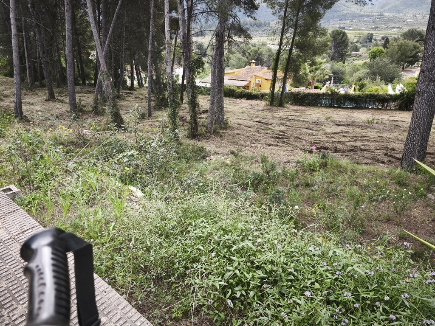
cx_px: 218
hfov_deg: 73.9
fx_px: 289
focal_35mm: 23
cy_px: 163
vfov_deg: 58.9
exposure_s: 1/268
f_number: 1.7
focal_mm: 5.35
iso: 80
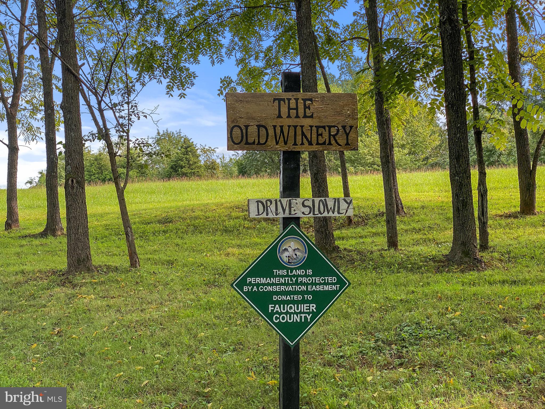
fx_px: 819
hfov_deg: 36.8
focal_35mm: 52
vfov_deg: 28.0
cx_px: 272
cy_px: 204
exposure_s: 1/340
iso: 20
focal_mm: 6
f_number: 2
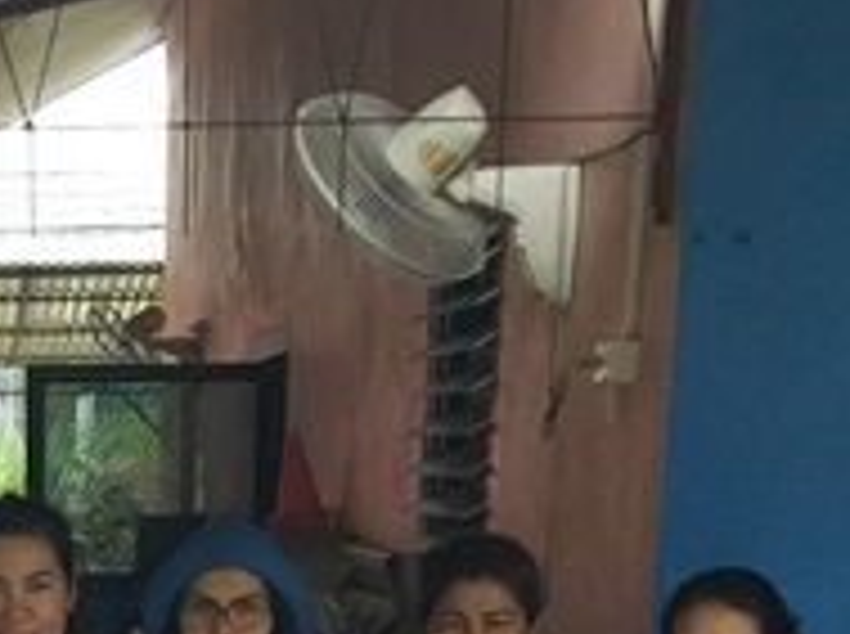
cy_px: 1160
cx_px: -220
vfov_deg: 11.2
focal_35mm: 123
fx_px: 3015
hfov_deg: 15.4
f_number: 2.2
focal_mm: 4.15
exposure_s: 1/370
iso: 25
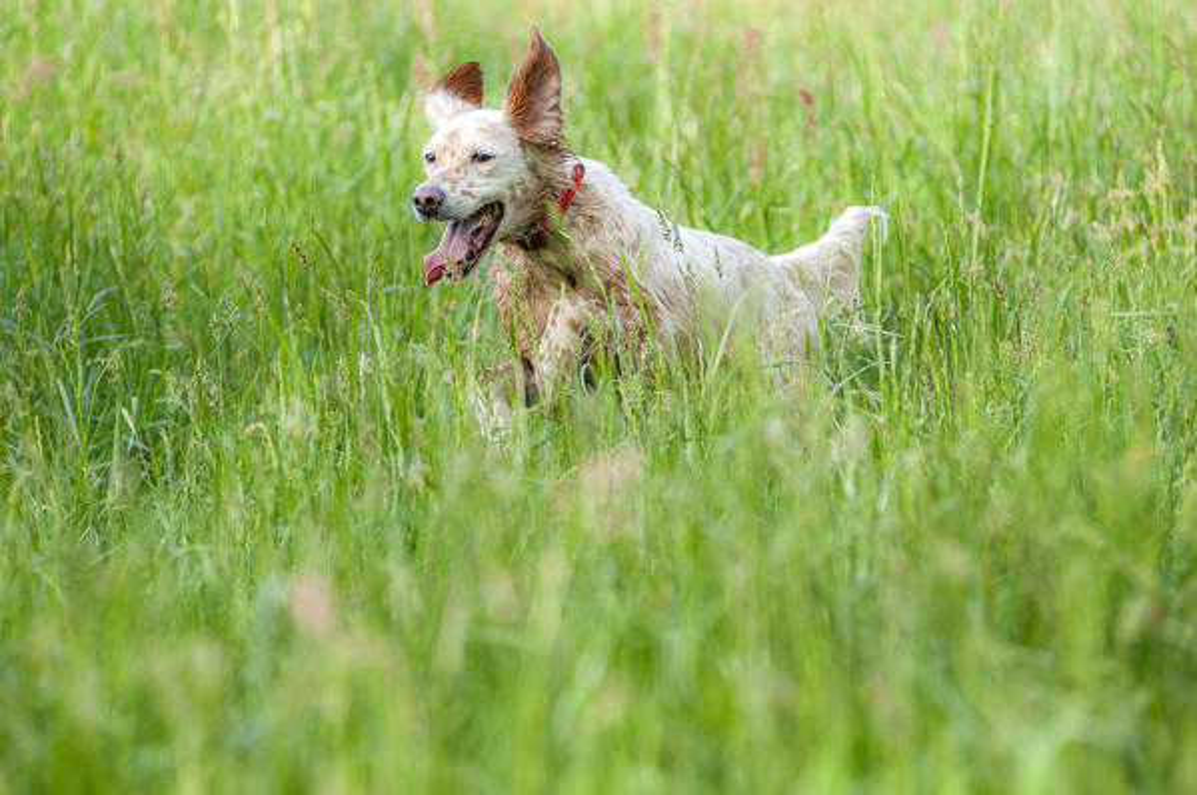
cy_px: 398
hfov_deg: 9.5
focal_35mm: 218
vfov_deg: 6.3
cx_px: 598
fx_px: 7224
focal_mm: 145
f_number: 2.8
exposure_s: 1/1600
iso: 400
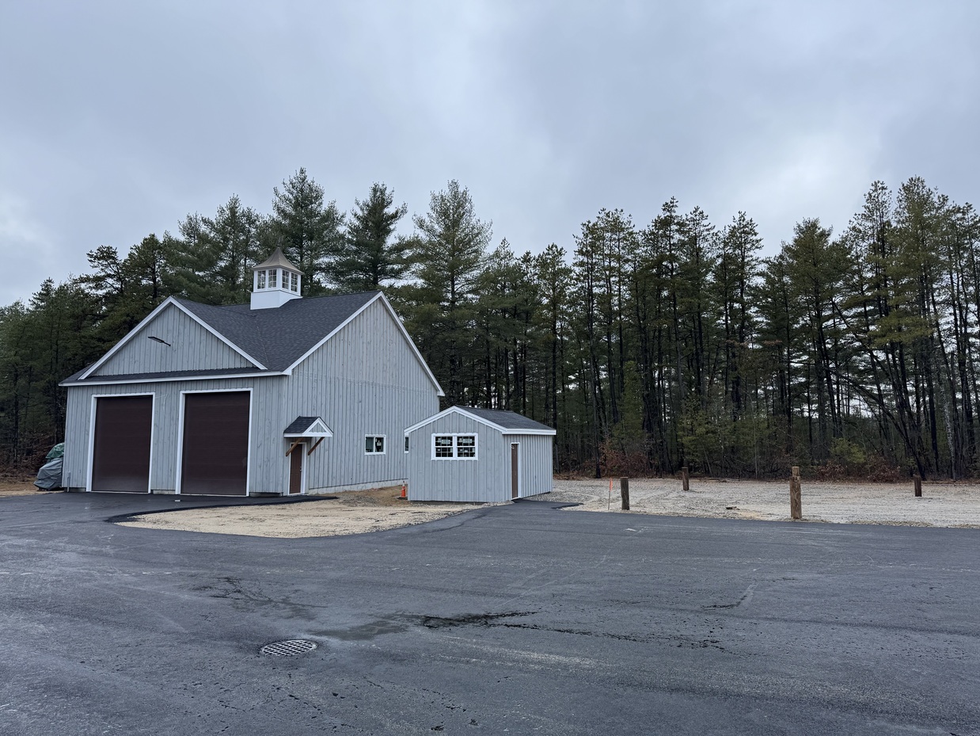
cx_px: 490
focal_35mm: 24
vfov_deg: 56.8
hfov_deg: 71.6
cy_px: 368
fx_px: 680
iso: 80
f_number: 1.78
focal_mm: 6.76
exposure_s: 1/1193
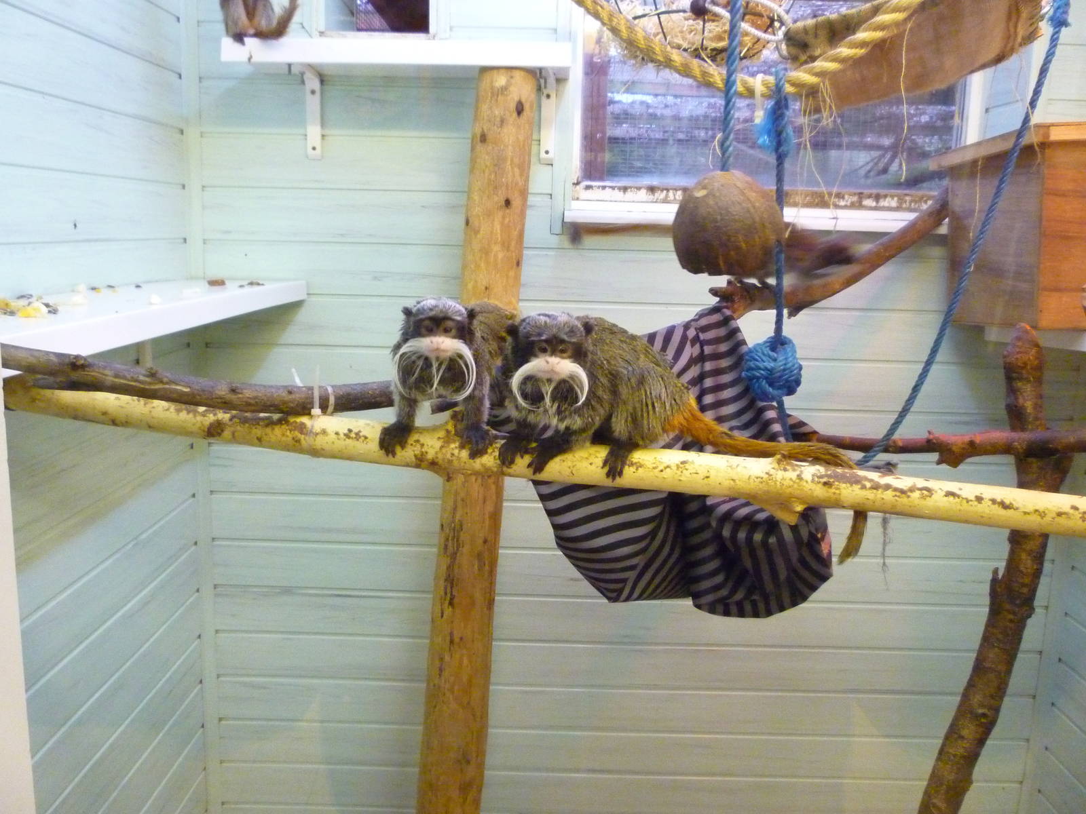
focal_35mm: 29
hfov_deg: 61.7
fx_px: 910
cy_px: 407
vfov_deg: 48.2
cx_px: 543
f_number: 3.3
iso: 800
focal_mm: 5.2
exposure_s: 1/30
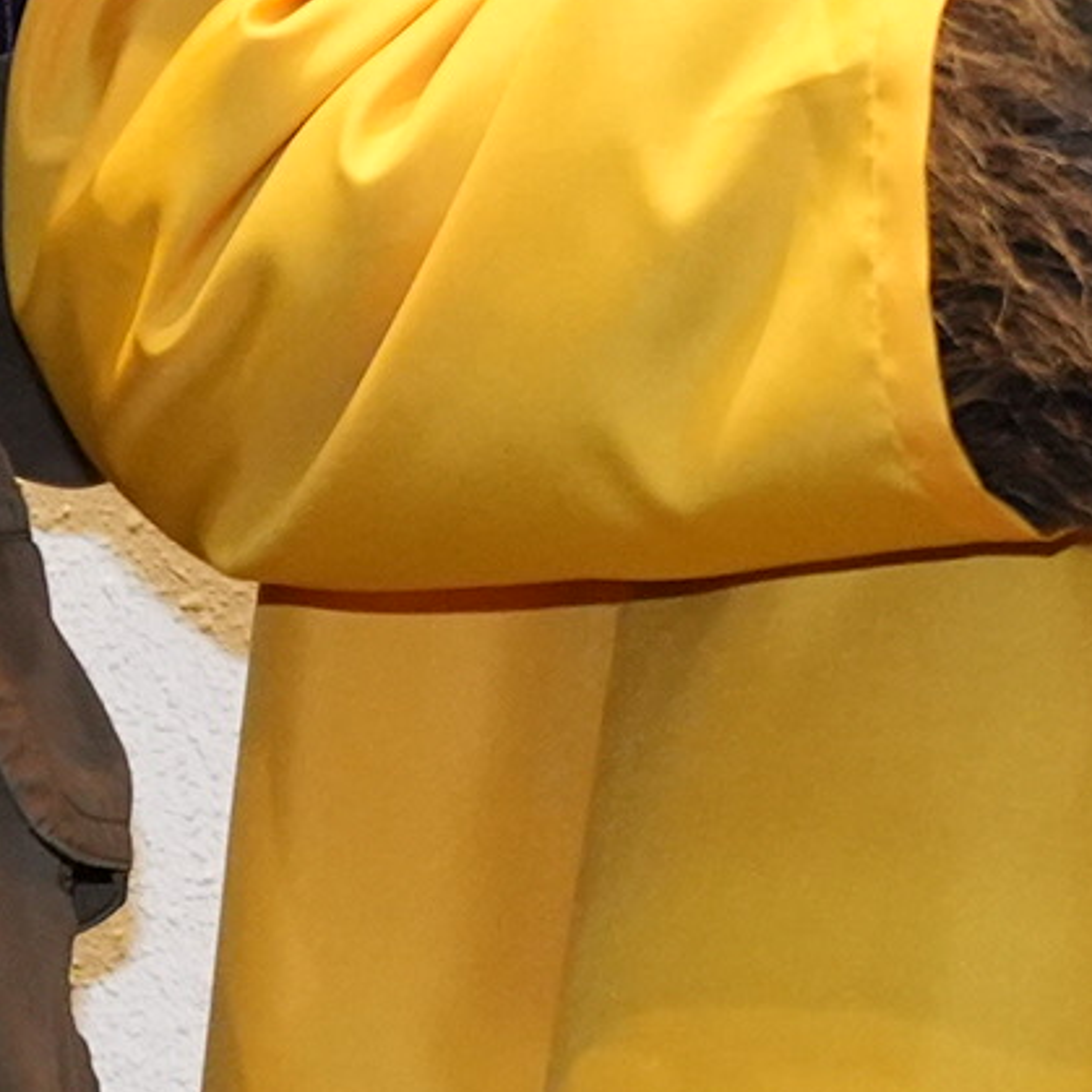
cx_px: 2187
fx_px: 17774
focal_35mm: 498
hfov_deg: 3.5
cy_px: -581
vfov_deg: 3.5
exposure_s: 1/250
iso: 2500
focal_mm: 70
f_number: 2.8
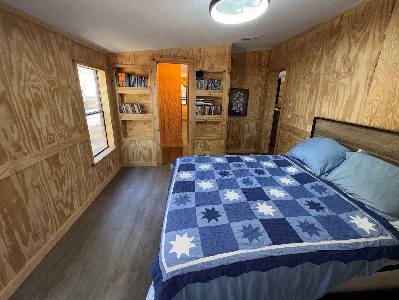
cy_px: 144
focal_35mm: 15
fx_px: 173
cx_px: 212
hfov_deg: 98.0
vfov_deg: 81.7
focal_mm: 2.22
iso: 160
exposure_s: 1/69
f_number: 2.2
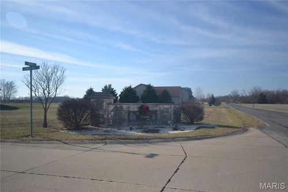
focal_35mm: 30
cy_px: 96
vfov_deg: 43.6
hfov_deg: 61.9
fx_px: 240
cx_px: 144
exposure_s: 1/125
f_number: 5.6
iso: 110
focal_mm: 20
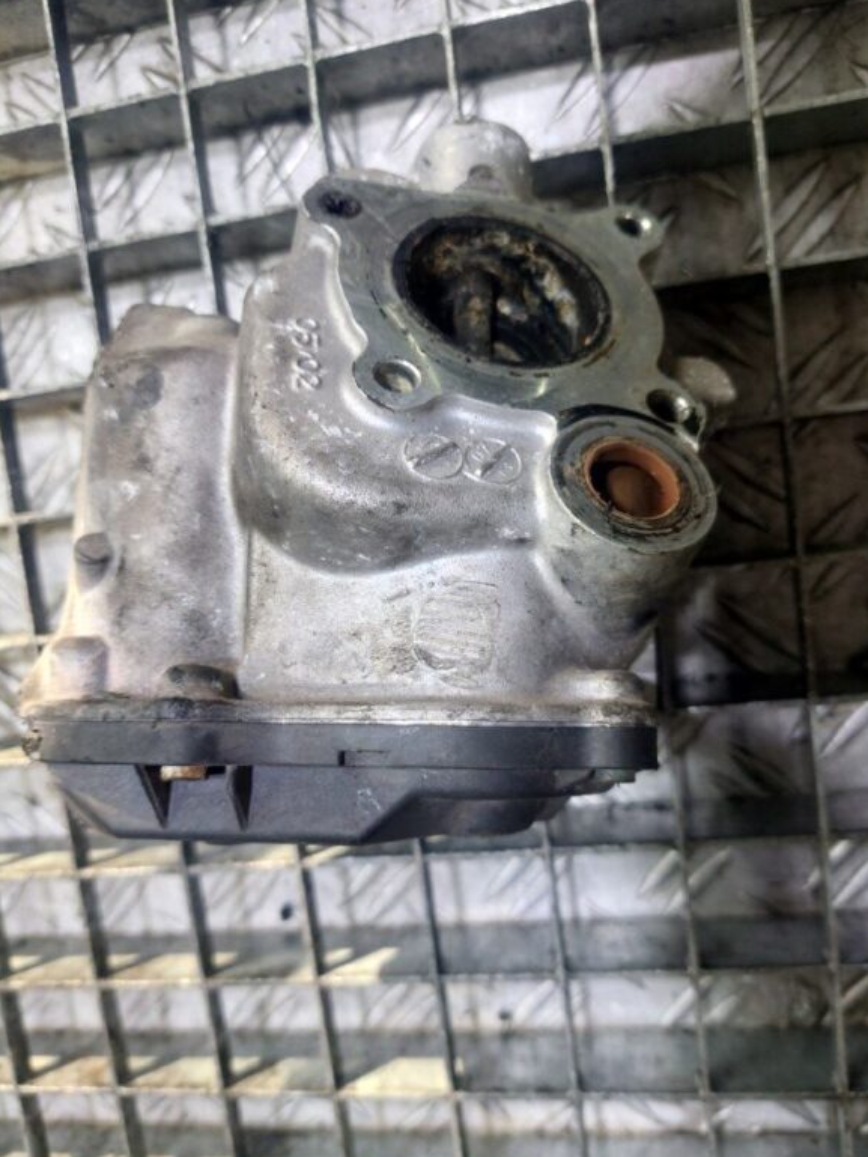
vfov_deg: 67.3
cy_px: 593
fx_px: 869
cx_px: 447
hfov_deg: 53.1
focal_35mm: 26
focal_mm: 5.23
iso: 125
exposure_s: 1/50
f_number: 1.8
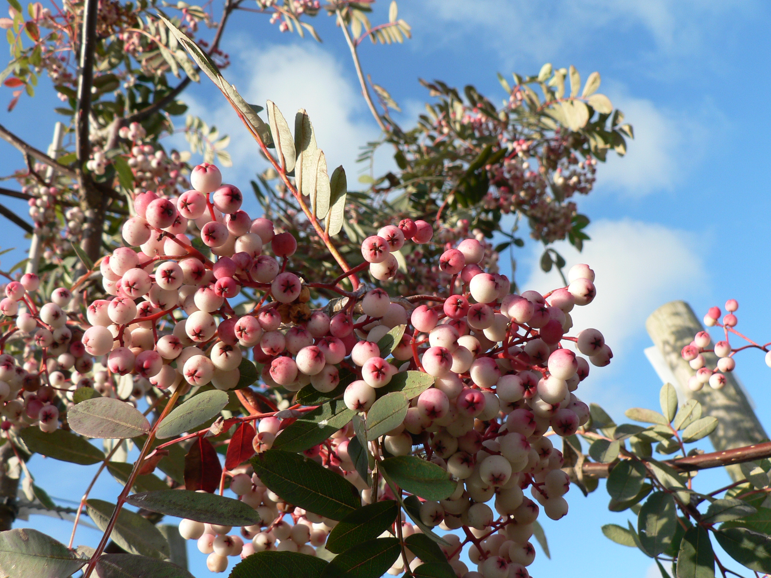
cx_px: 386
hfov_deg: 51.4
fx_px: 802
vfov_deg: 39.7
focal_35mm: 36
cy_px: 289
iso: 80
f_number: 4
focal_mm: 6
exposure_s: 1/250
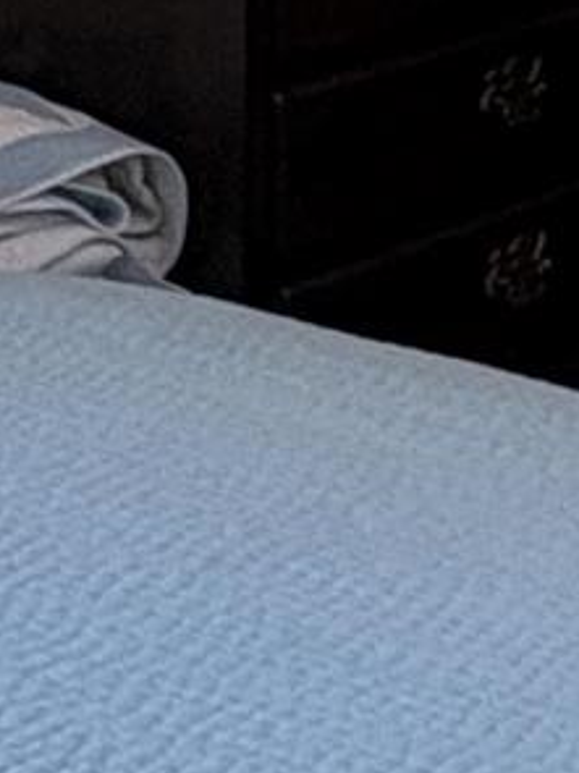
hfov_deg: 9.7
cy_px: -558
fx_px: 3258
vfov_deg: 12.5
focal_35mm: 146
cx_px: 962
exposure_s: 1/60
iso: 200
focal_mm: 2.22
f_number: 2.2
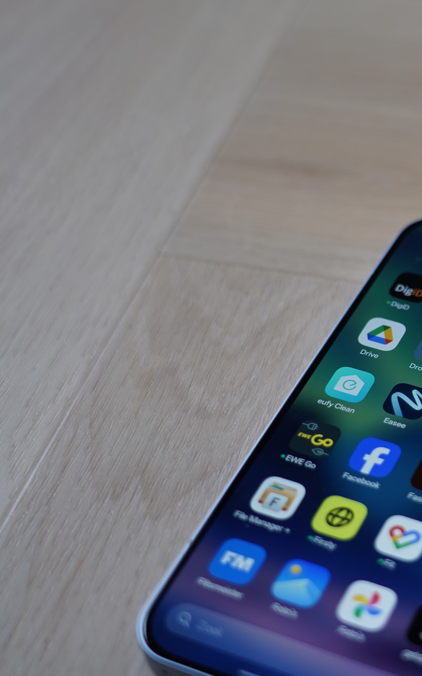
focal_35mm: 68
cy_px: 339
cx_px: 495
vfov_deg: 30.2
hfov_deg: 18.2
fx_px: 1252
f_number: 4
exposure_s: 1/60
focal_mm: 44
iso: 160
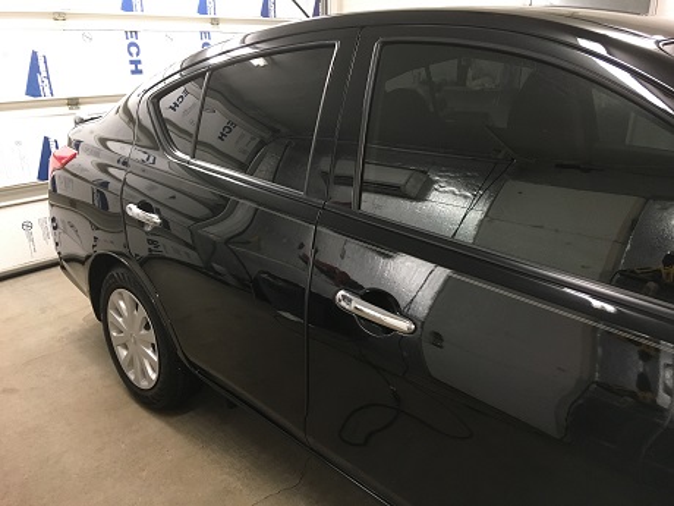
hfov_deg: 61.7
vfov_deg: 48.2
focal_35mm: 29
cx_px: 337
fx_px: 565
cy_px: 253
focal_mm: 4.15
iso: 125
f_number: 2.2
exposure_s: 1/30
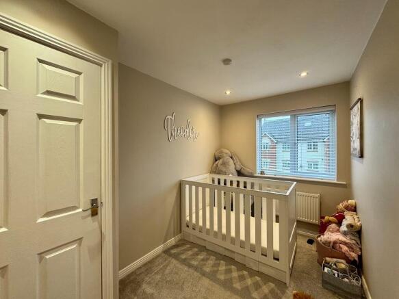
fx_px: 161
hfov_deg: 102.1
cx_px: 200
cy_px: 150
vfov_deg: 85.7
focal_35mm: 14
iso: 160
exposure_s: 1/100
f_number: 2.2
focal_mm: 2.22
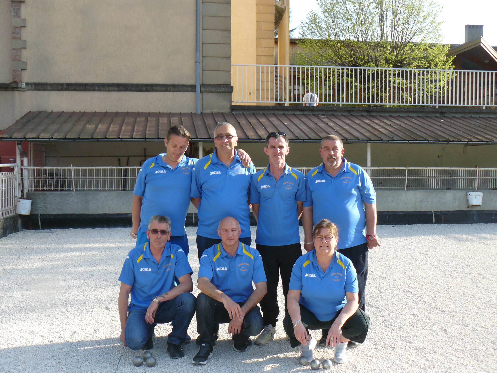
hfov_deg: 45.8
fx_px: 589
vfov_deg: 35.1
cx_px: 248
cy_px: 186
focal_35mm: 41
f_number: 4
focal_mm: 6.9
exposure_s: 1/160
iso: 100
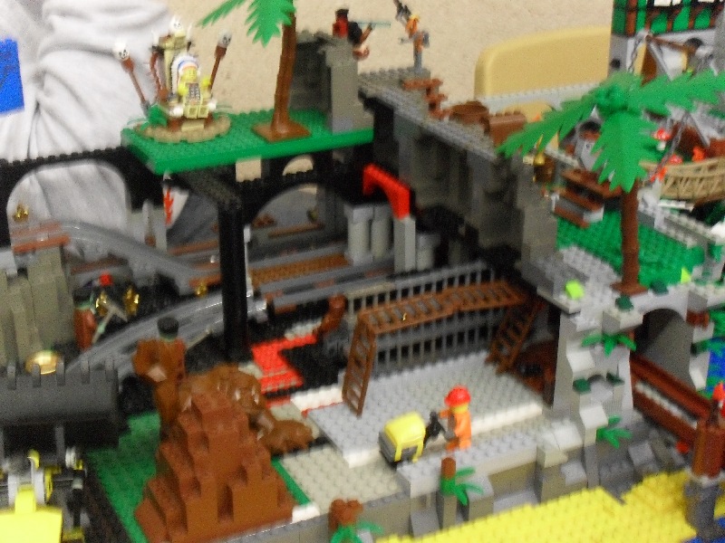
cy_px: 272
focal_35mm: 57
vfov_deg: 25.7
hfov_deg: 33.8
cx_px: 362
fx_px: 1194
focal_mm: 10.1
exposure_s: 1/8
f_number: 4.3
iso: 400
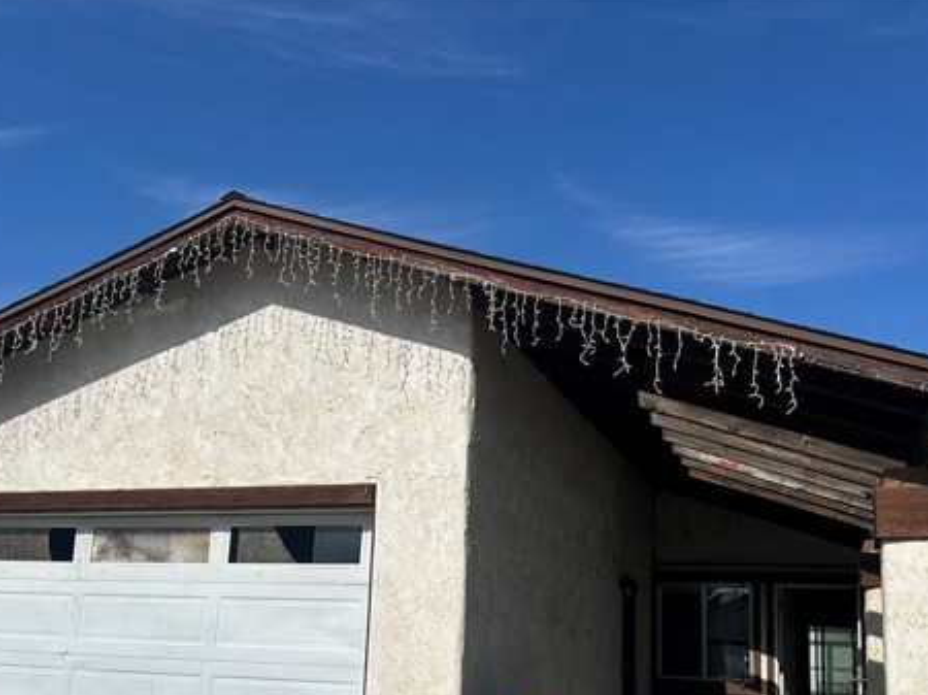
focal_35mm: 37
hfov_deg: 50.2
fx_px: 991
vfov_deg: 38.1
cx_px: 464
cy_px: 481
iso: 50
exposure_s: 1/9434
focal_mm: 5.7
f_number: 1.5
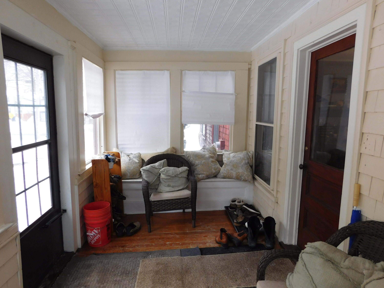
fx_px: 255
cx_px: 192
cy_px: 144
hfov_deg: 73.9
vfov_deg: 58.9
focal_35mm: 23
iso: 125
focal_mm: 4
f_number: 3
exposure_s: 1/40
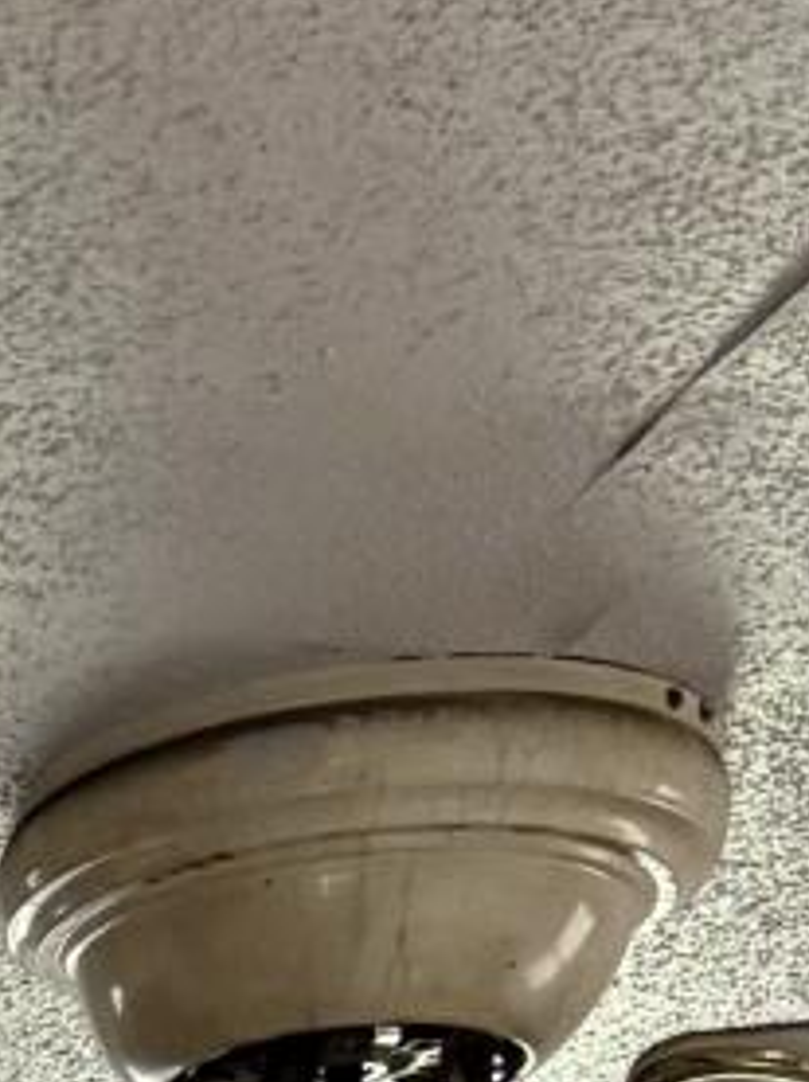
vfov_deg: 8.2
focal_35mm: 188
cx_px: -1993
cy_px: 3691
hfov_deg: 6.8
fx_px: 5872
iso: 160
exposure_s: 1/60
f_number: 1.6
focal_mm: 5.96
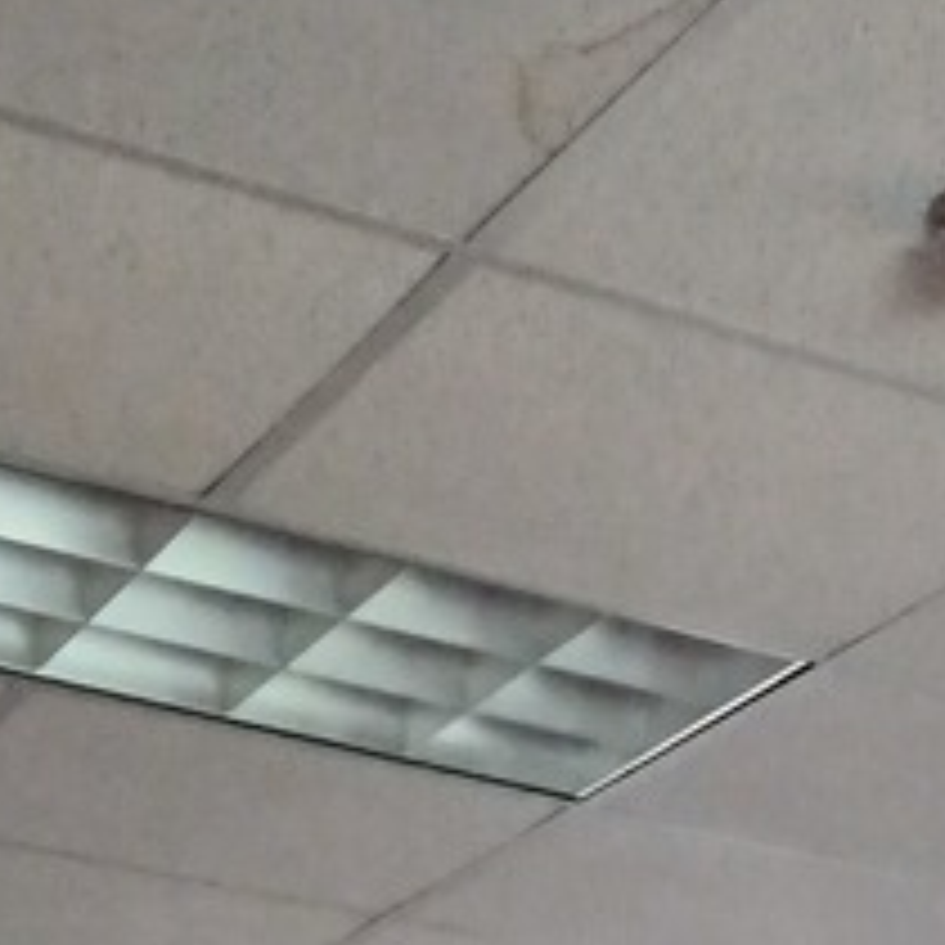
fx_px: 3459
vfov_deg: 12.6
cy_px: 2174
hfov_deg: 15.0
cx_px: 1130
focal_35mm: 112
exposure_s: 1/20
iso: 500
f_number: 1.8
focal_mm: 3.98
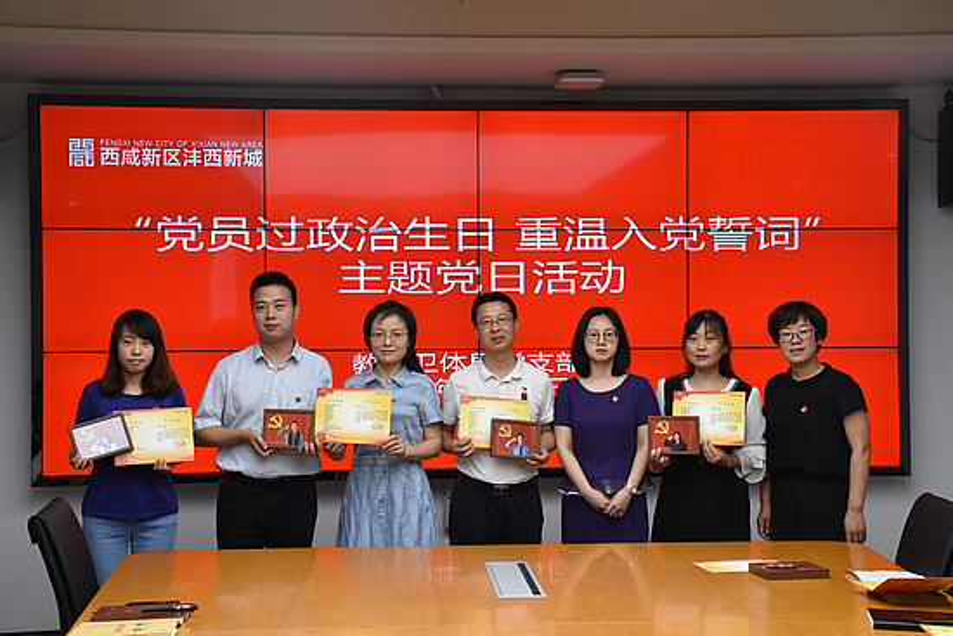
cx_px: 476
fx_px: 1390
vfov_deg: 25.8
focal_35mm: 52
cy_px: 318
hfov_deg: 37.8
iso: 800
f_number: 5.6
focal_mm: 35
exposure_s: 1/125
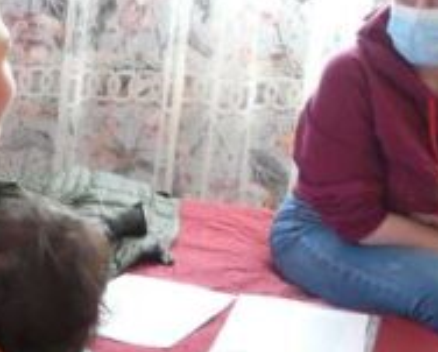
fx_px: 1311
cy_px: 296
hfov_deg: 17.5
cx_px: -172
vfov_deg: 15.2
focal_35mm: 101
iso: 200
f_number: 2.8
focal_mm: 4.6
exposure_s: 1/25
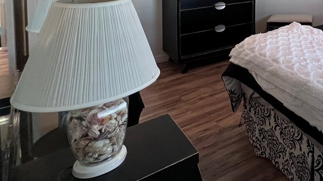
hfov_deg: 46.6
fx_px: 283
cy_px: -35
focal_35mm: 33
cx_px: 342
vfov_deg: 30.4
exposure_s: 1/60
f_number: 1.8
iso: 160
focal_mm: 1.57
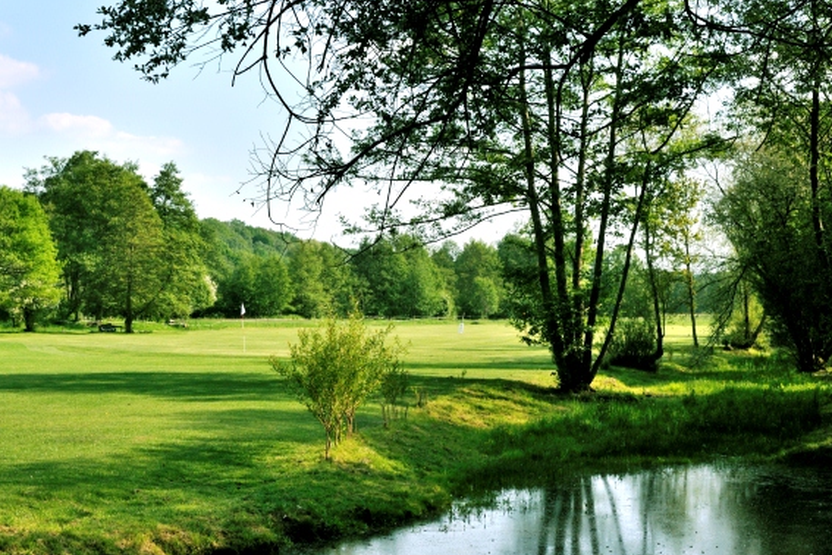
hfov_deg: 27.6
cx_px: 326
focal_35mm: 73
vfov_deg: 18.6
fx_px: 1687
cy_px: 338
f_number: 16
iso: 400
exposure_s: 1/500
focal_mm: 52
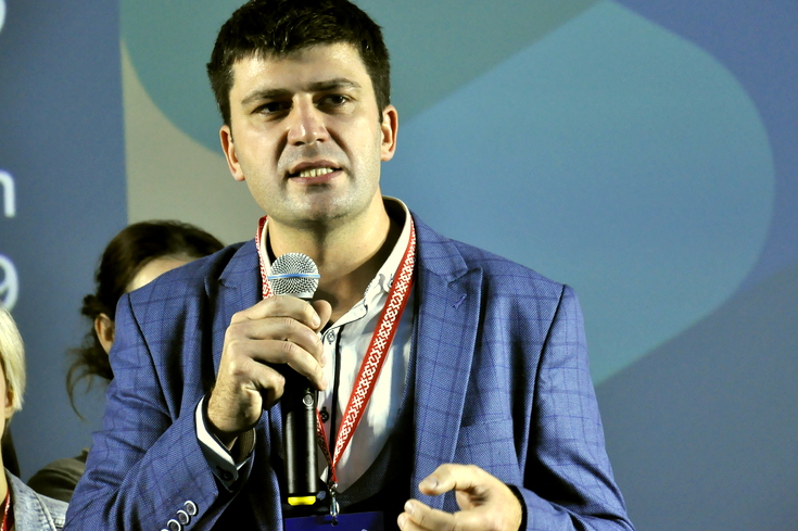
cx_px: 425
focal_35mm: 172
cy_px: 243
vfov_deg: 8.0
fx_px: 3800
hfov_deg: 12.0
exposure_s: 1/60
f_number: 5.6
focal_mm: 105
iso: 1600
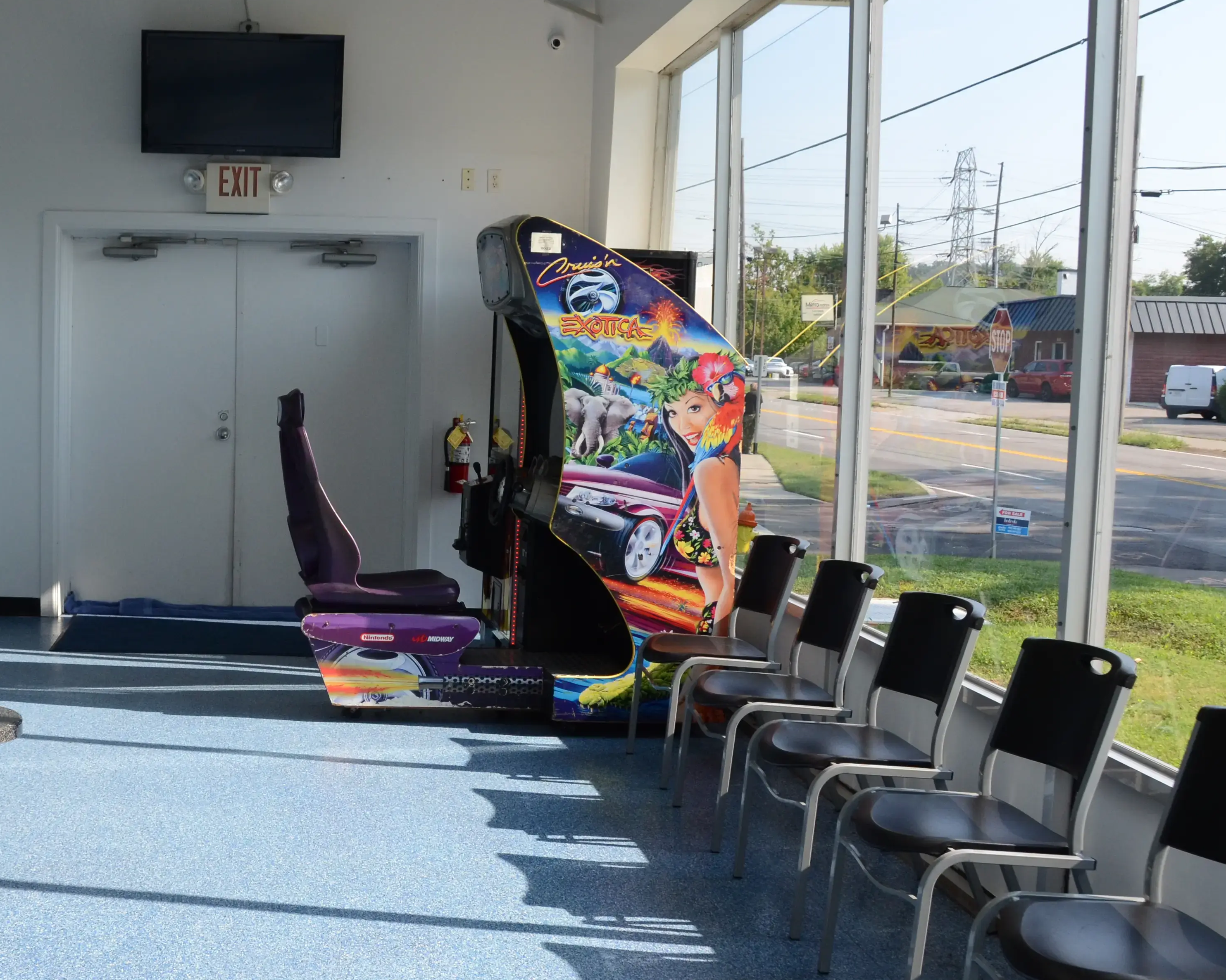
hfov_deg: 42.4
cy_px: 486
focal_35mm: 42
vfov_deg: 35.7
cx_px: 293
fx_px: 1524
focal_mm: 18
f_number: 7.1
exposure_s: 1/500
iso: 500
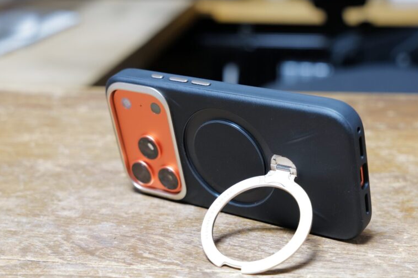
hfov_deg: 26.6
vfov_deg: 17.9
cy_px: 150
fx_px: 882
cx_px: 256
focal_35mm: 76
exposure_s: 1/3.33
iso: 800
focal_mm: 56
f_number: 5.6
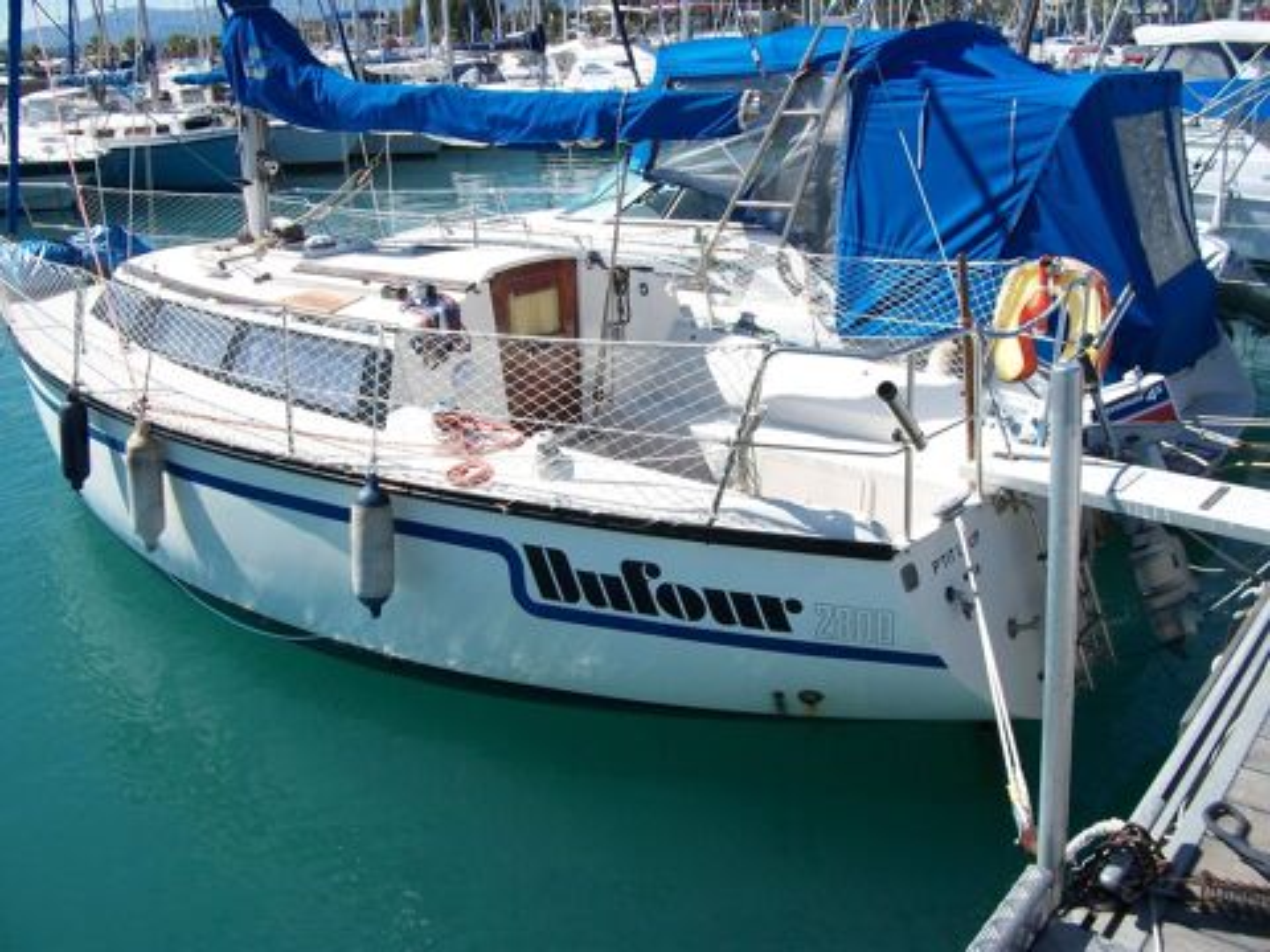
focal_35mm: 32
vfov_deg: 44.2
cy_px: 476
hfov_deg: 56.8
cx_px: 635
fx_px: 1174
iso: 80
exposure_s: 1/400
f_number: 5.5
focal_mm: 5.7
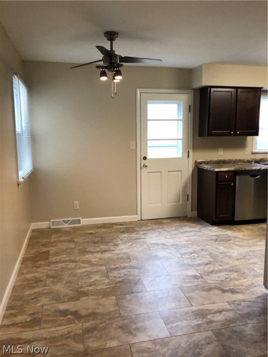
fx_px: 289
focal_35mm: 28
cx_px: 134
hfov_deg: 49.7
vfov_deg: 63.4
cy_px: 178
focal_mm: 3.99
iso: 64
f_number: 1.8
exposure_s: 1/15
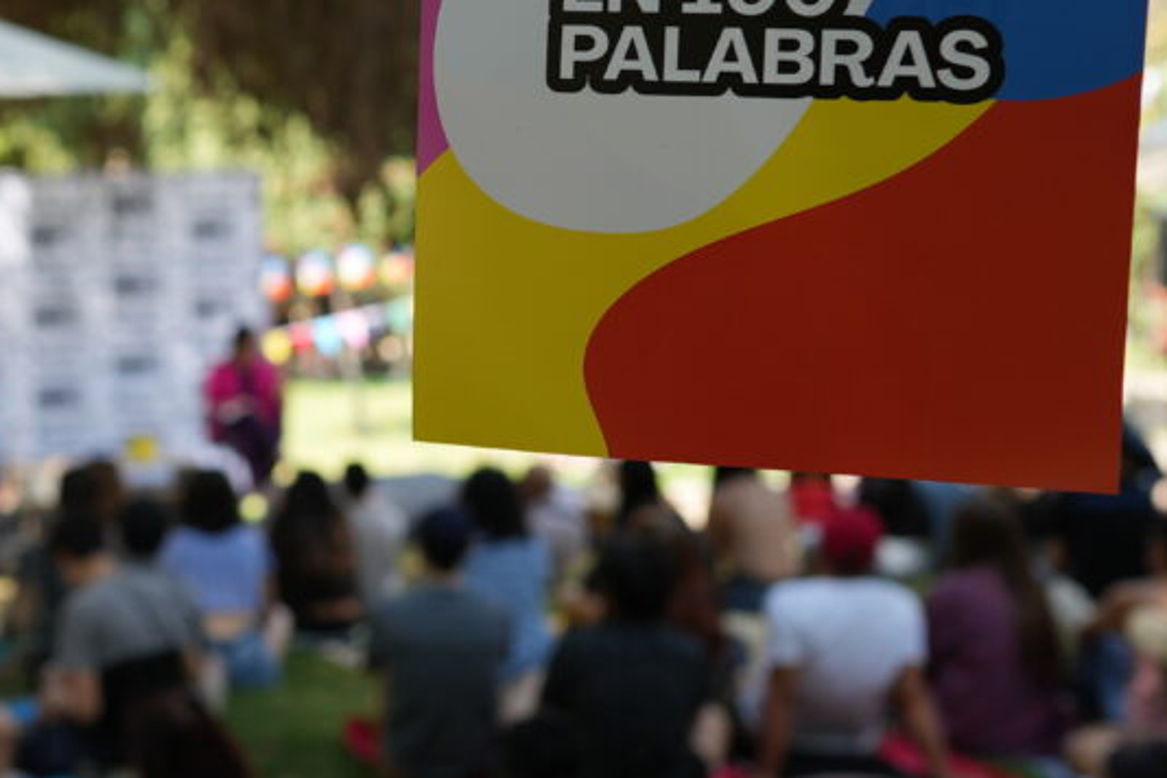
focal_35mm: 69
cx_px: 114
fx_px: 2237
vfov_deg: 19.7
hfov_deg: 28.1
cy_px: 290
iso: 125
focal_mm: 24
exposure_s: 1/250
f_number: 3.5
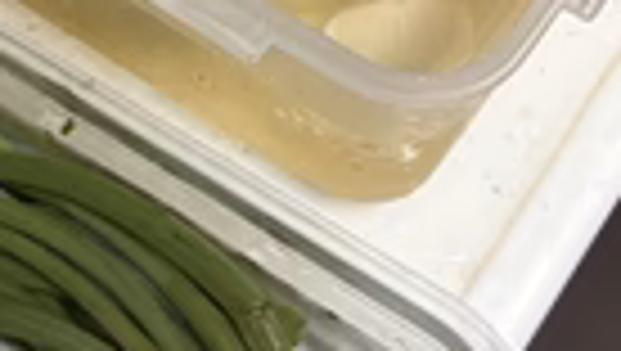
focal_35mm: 82
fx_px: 1352
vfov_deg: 14.8
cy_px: 126
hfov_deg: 24.9
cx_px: 36
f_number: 1.6
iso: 160
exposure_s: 1/50
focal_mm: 5.96
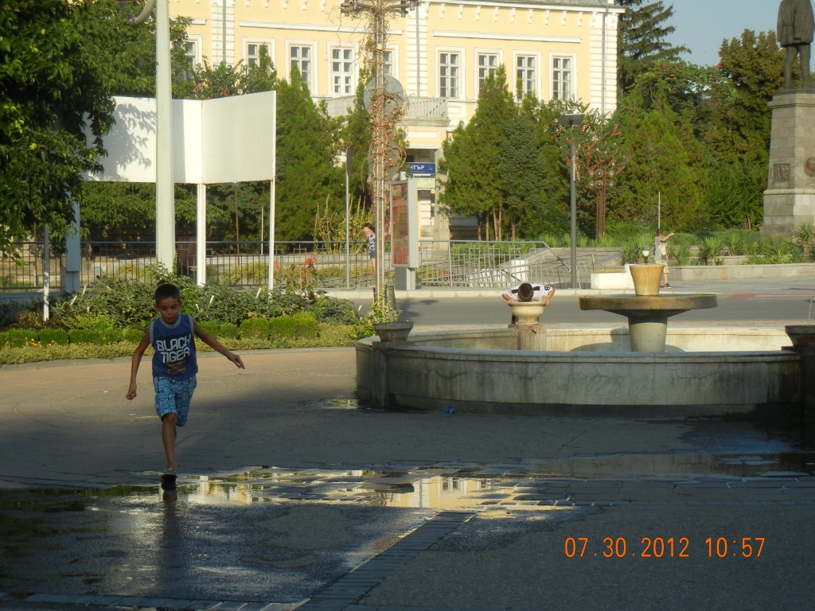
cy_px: 306
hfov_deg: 22.0
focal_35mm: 89
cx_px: 408
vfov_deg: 16.6
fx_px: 2095
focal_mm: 16
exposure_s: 1/794
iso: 160
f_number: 4.4
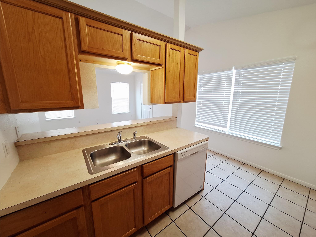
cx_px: 158
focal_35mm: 13
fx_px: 119
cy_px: 118
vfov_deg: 89.9
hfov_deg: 106.2
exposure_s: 1/40
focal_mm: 1.74
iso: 80
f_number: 2.2
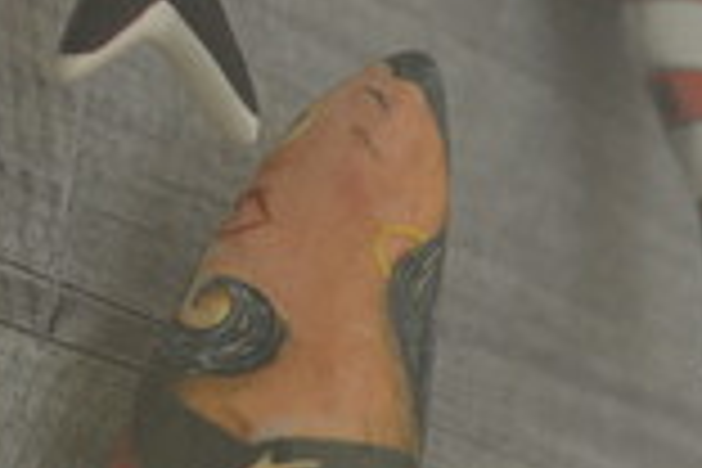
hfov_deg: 19.3
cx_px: 338
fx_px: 2067
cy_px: 241
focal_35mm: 106
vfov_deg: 12.9
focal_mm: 22
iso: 400
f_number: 3.2
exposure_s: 1/125
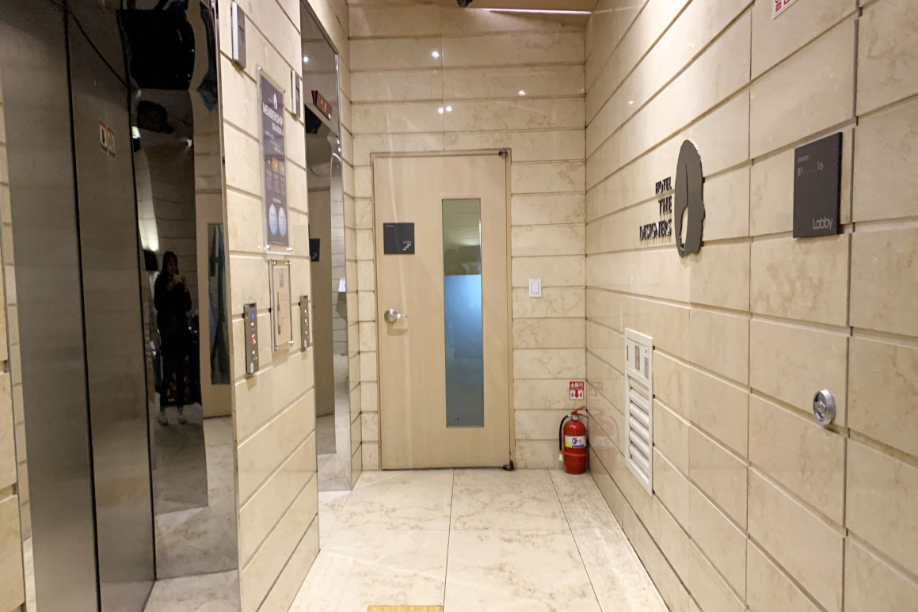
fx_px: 714
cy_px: 338
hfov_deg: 65.5
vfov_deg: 46.3
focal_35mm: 28
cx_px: 444
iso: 400
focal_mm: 4.25
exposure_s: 1/60
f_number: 1.8
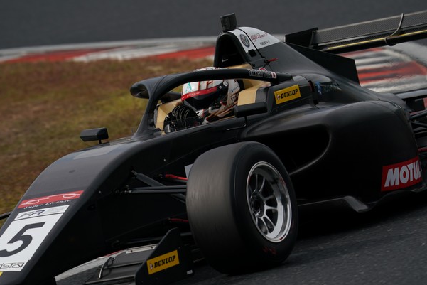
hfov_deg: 3.9
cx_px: 239
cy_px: 144
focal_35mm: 528
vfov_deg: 2.6
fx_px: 6264
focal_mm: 441
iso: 200
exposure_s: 1/800
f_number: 8
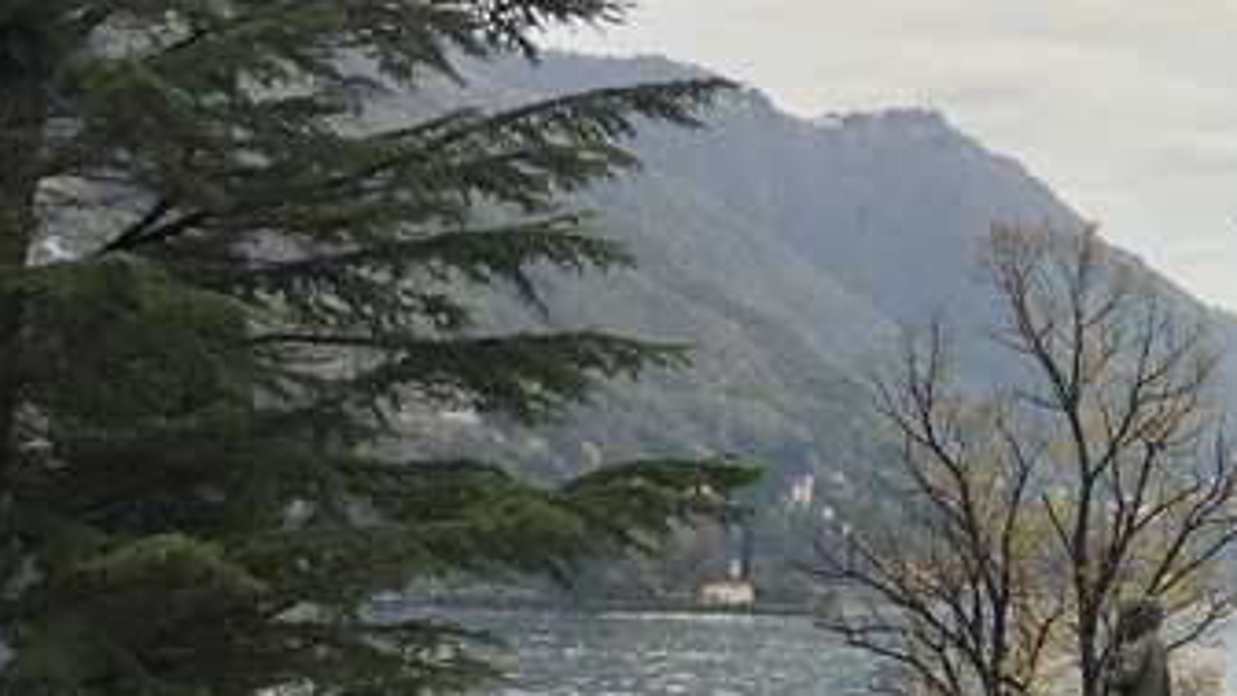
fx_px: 3050
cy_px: 206
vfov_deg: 13.0
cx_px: 1697
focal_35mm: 93
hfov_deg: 20.5
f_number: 1.8
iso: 25
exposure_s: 1/120
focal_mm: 3.99
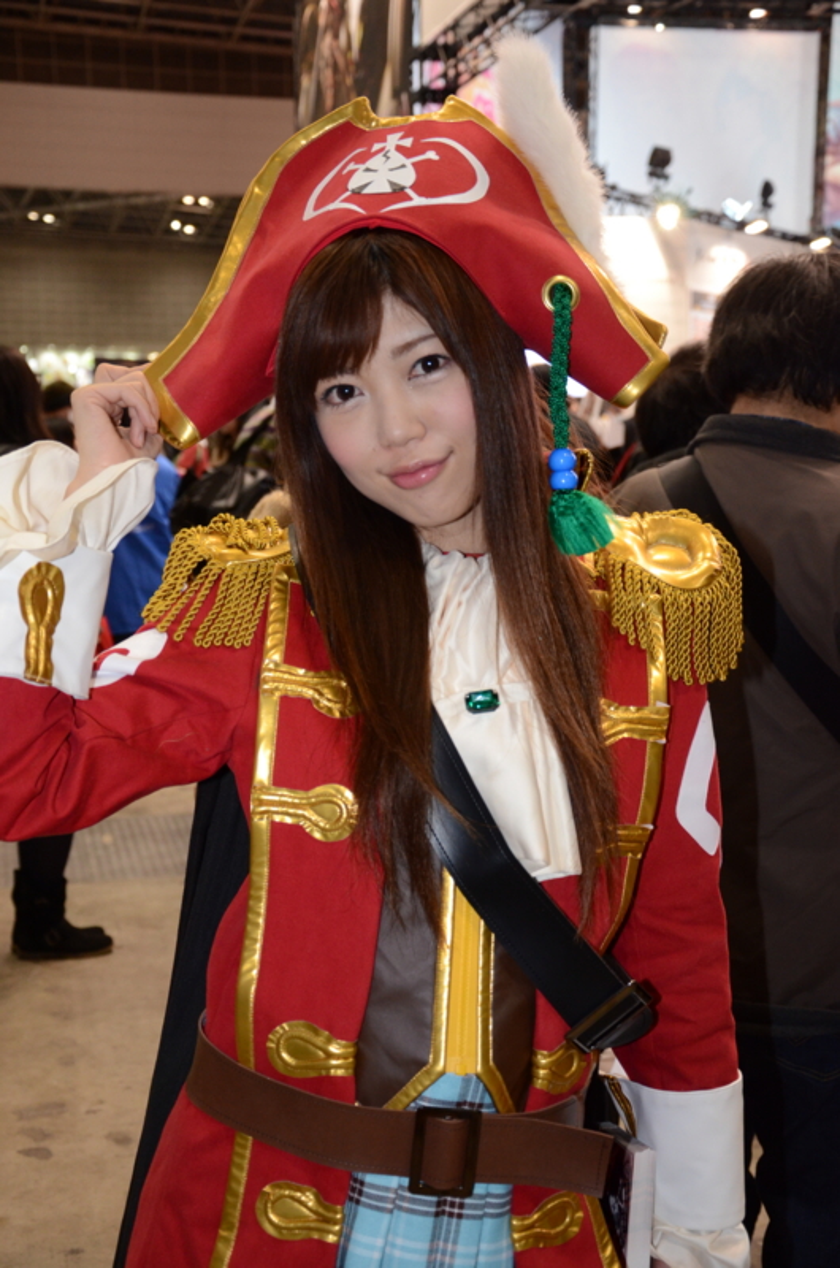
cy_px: 634
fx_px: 1793
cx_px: 420
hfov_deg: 26.4
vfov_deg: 39.0
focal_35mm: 51
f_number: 4.2
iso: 1250
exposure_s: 1/60
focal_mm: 34
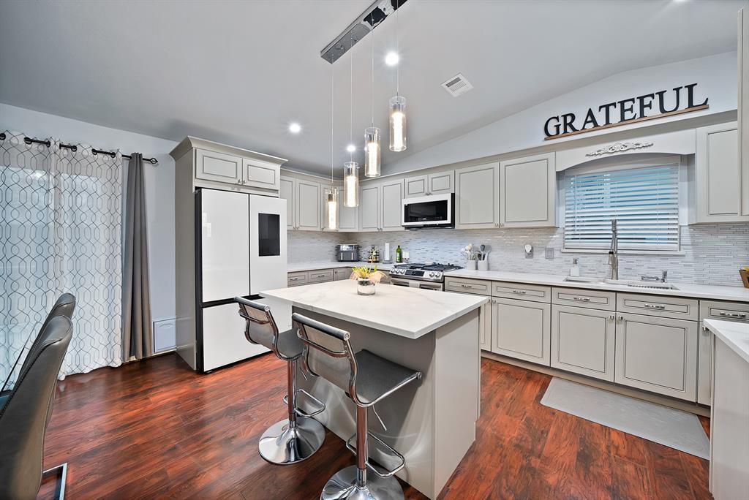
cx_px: 374
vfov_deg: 90.1
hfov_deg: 112.6
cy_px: 250
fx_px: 250
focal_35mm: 12
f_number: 9
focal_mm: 12
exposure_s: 1/2
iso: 640
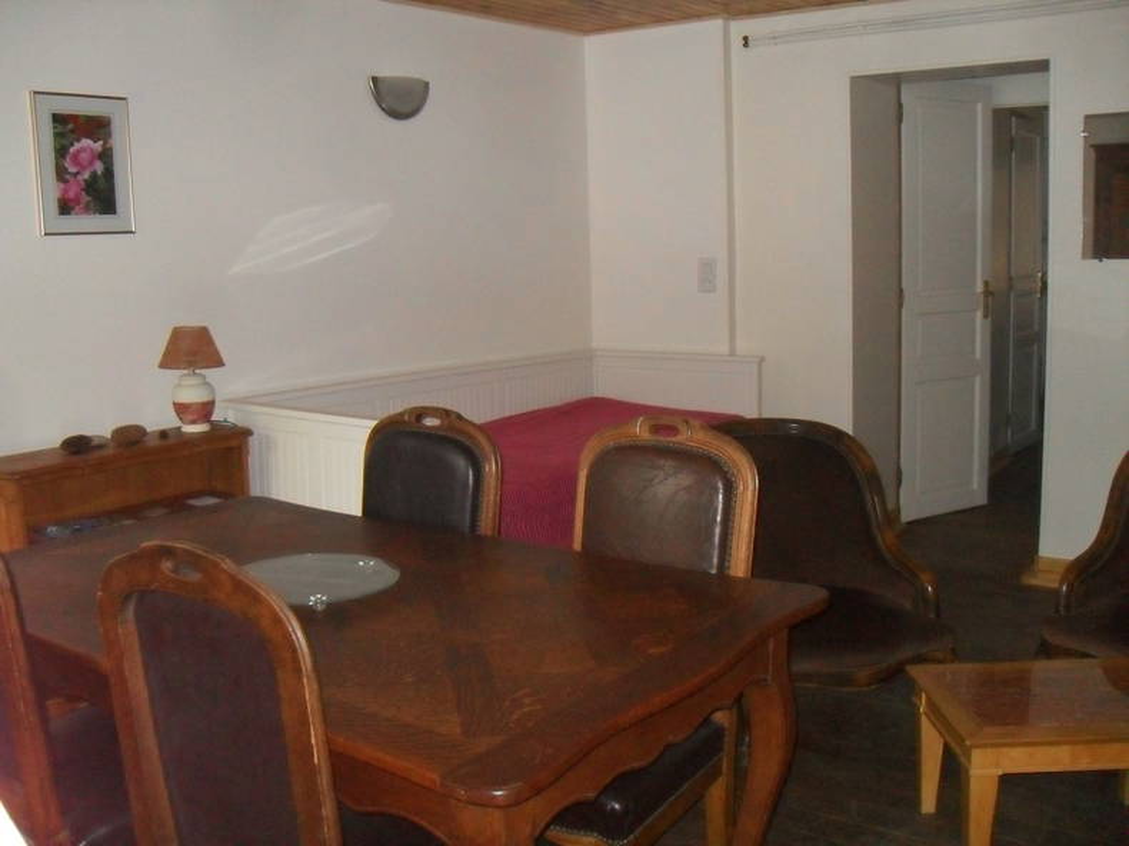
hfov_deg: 52.6
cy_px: 423
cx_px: 564
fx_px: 1141
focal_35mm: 35
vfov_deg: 40.7
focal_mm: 6.2
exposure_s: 1/45
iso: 400
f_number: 2.8
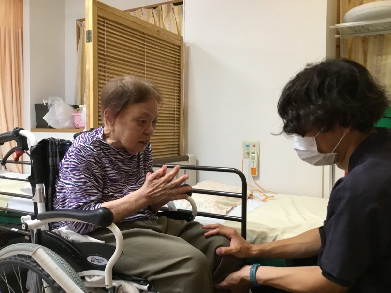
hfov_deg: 58.4
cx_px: 196
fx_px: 350
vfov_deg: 45.4
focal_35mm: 31
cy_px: 146
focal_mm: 3.3
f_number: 2.4
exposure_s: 1/30
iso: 200
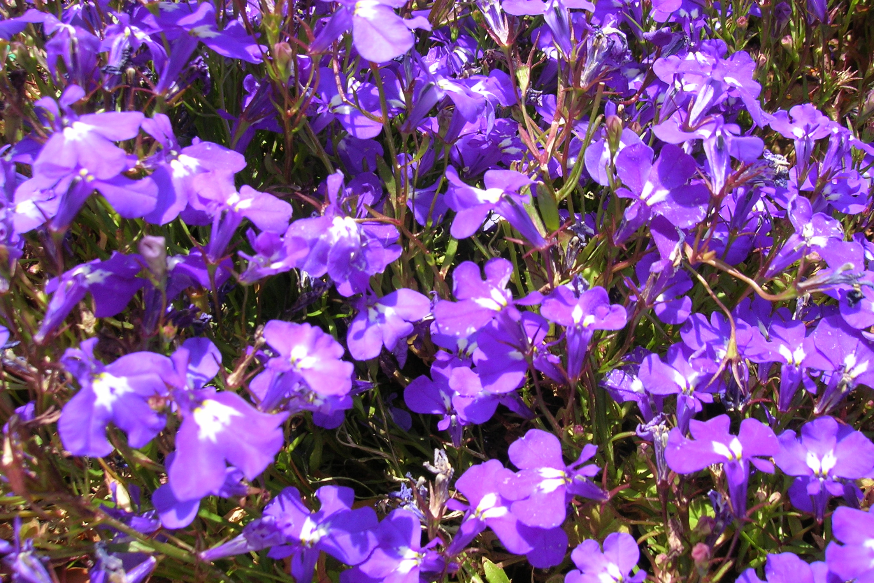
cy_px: 278
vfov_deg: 36.9
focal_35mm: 36
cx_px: 440
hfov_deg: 53.1
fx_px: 874
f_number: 4.9
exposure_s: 1/178
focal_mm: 5.7
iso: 50
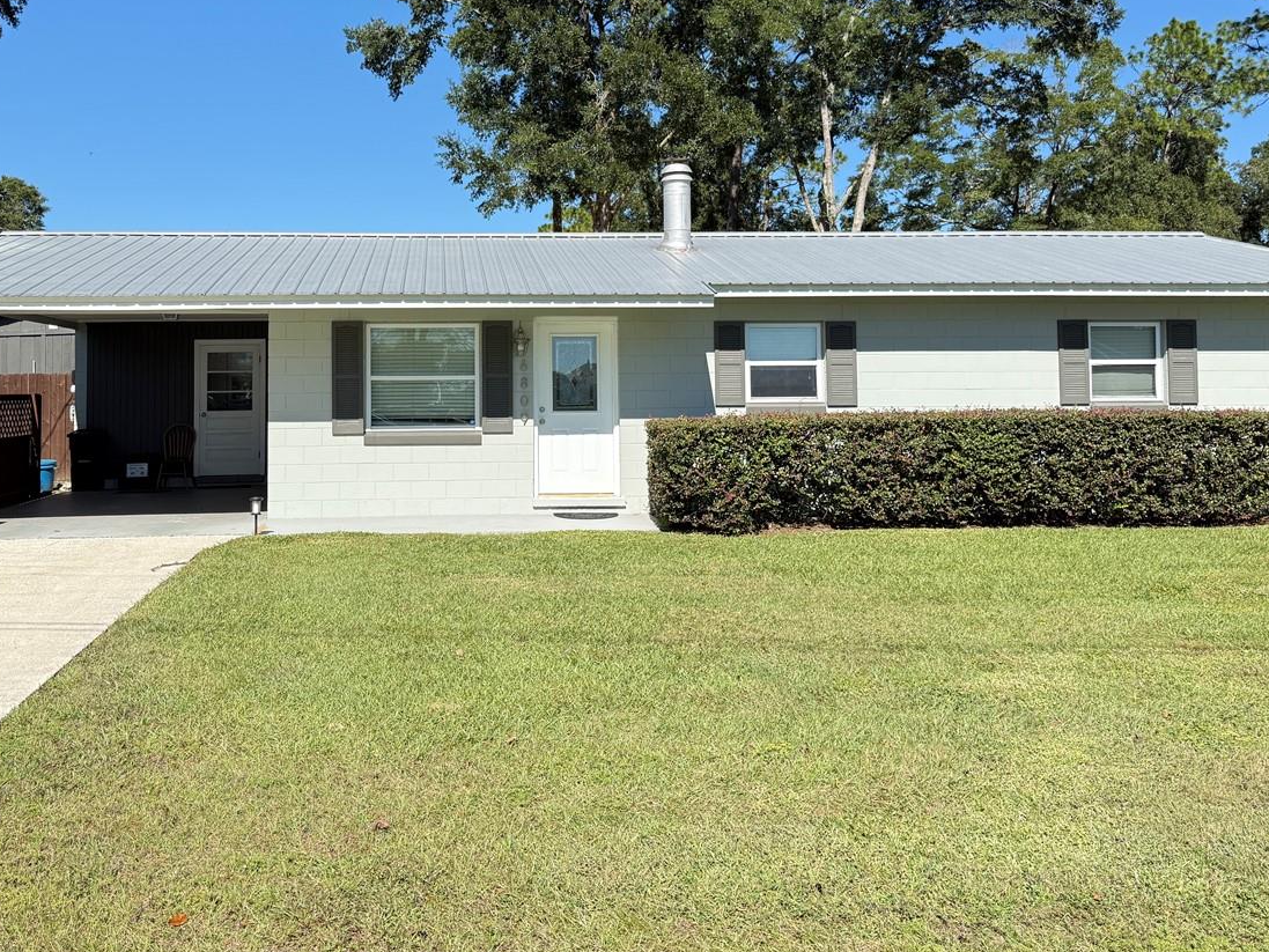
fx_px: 1283
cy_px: 325
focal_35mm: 35
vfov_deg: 40.3
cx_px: 519
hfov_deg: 52.3
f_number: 1.78
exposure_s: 1/3021
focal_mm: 6.76
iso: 100
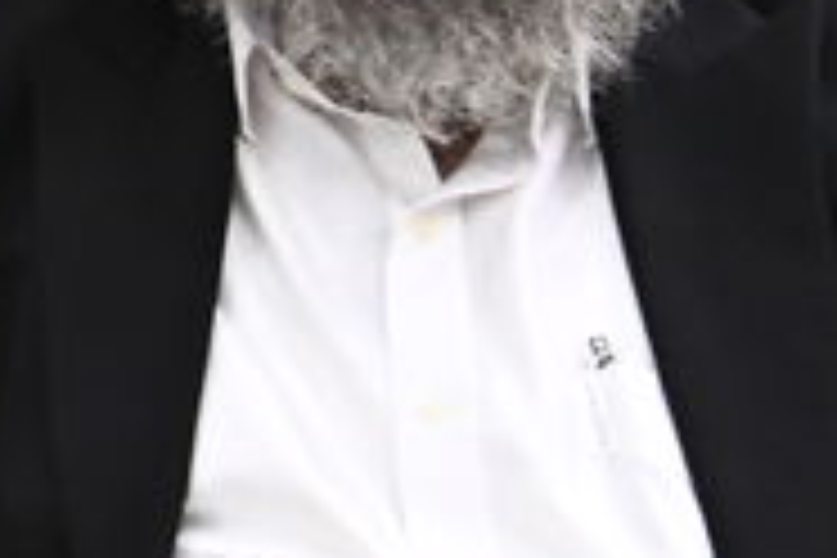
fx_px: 6138
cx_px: -1593
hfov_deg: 7.0
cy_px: -702
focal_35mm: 264
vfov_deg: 5.1
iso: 3200
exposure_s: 1/200
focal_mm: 35
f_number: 5.6
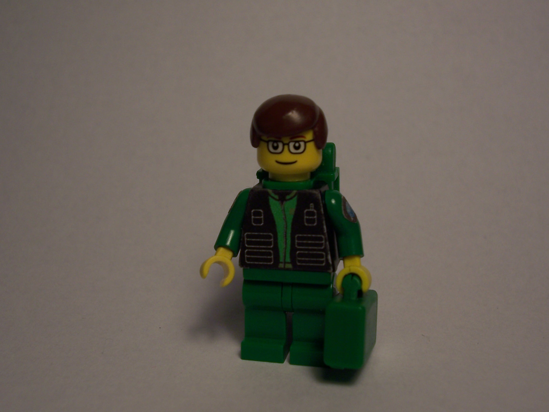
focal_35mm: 42
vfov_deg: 34.3
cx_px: 274
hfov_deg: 44.8
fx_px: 666
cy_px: 206
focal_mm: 7
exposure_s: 1/90
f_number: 3
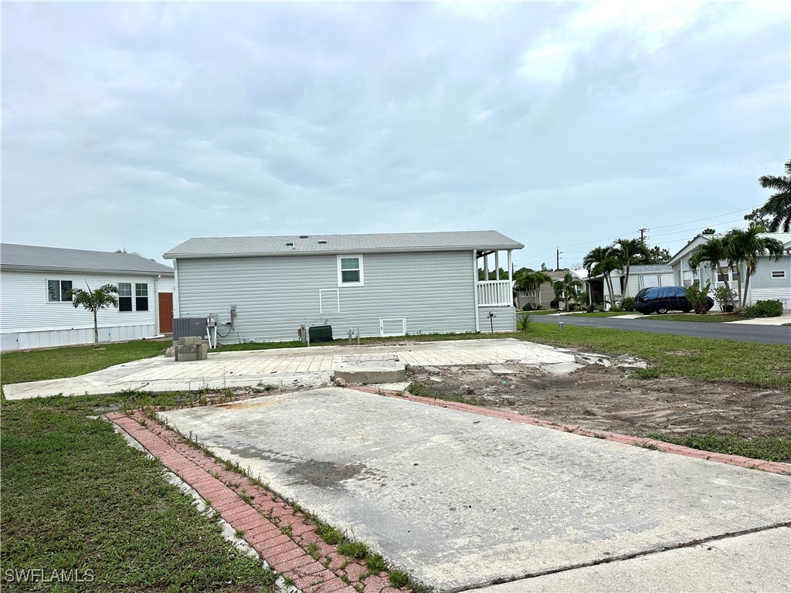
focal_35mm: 24
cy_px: 296
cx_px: 396
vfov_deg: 56.8
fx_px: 548
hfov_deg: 71.6
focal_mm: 6.86
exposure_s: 1/5525
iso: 80
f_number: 1.78
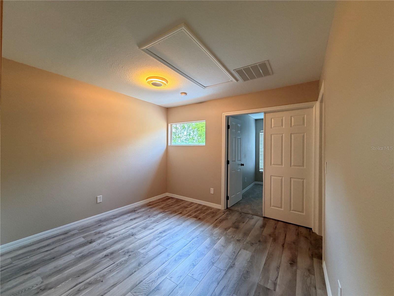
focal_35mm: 14
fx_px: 159
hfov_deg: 102.1
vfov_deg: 85.7
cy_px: 148
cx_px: 197
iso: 250
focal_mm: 2.22
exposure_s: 1/120
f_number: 2.2
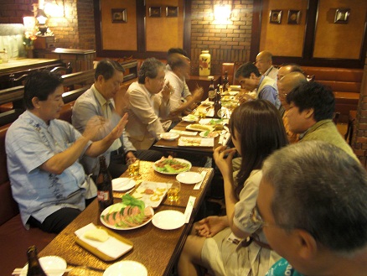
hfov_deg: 55.3
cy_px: 138
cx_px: 184
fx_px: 350
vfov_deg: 43.0
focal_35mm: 33
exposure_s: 1/2
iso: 200
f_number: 2.7
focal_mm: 5.8
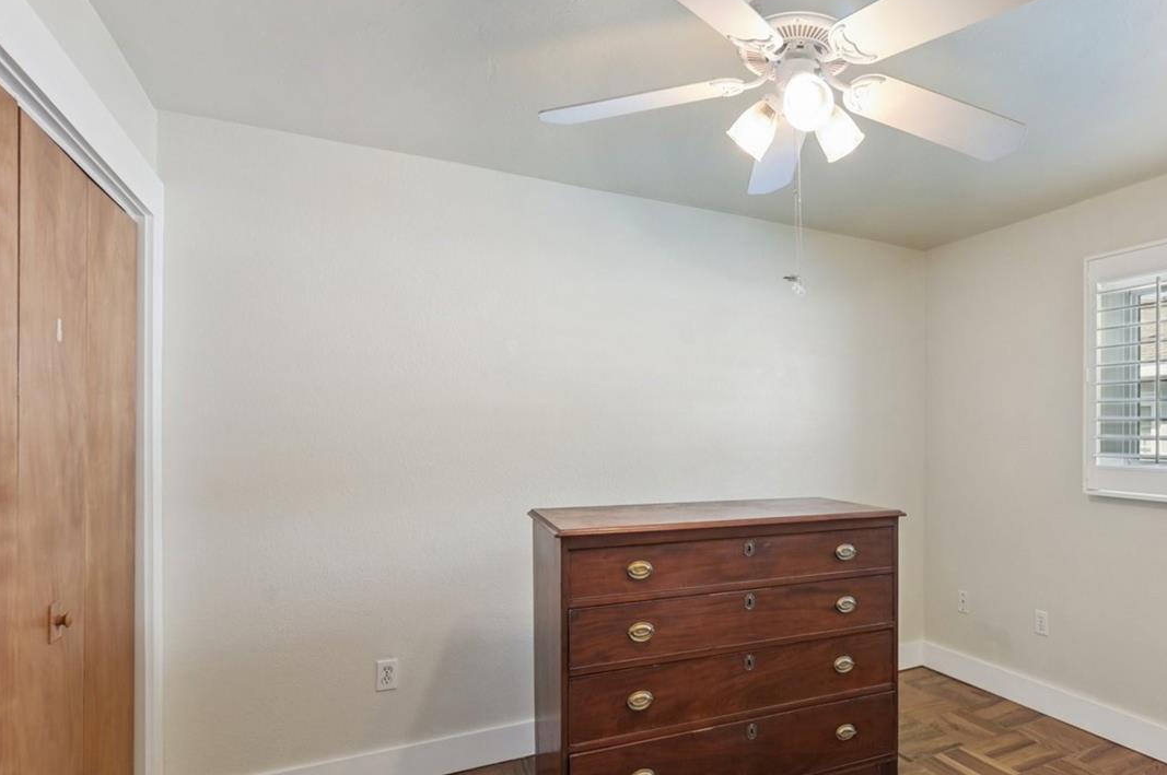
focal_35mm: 21
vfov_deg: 59.2
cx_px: 766
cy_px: 429
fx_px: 680
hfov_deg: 78.9
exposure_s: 1/30
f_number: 8
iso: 400
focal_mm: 14
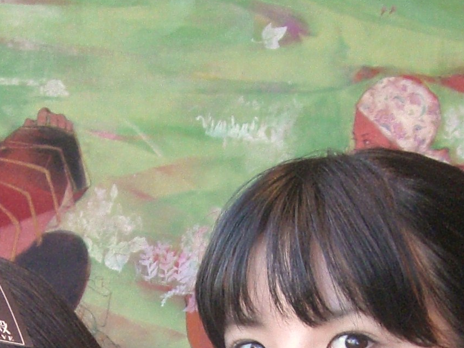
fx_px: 1689
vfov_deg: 11.3
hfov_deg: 15.6
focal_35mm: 126
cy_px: 518
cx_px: 181
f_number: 2.7
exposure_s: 1/125
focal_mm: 6.2
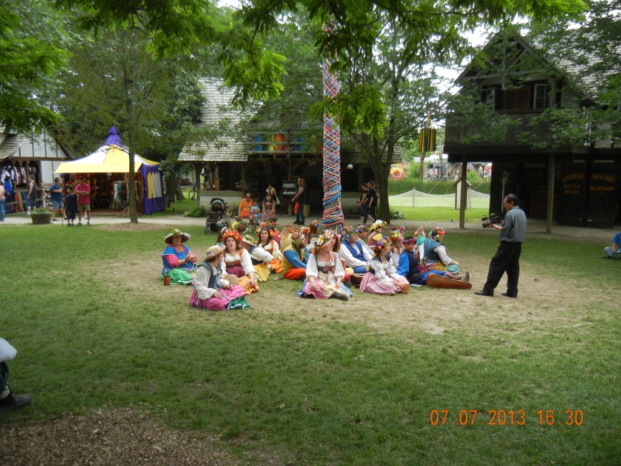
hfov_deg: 60.0
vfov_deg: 46.8
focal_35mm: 30
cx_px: 310
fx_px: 538
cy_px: 233
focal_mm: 5.4
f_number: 3.5
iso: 160
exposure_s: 1/225
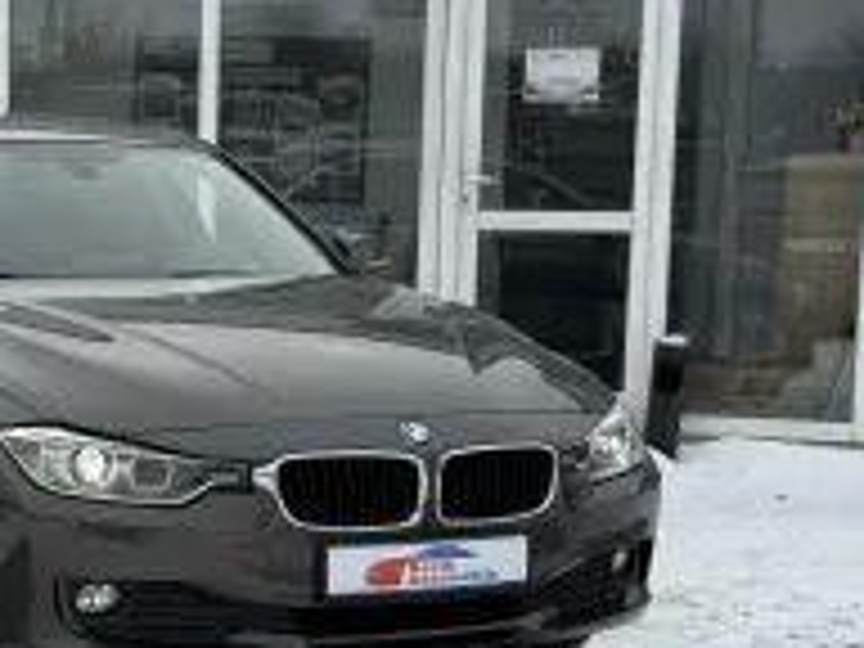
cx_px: 126
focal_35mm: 90
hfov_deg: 21.4
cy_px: 382
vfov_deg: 16.4
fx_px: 2246
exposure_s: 1/5208
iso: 100
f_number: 1.78
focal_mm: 6.76
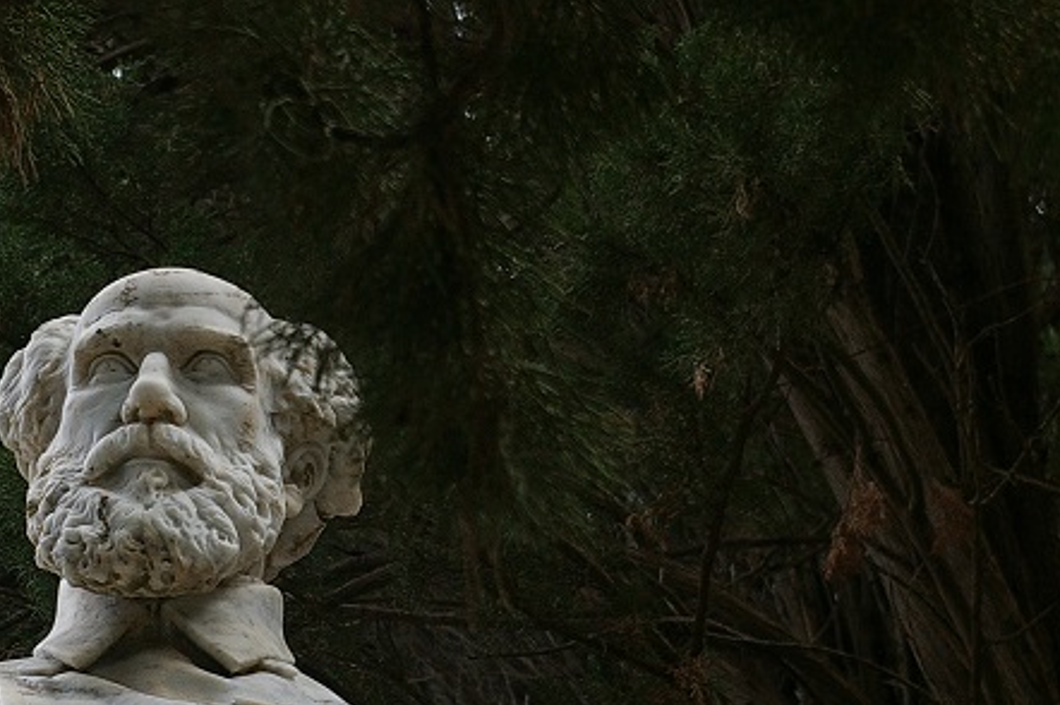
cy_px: 547
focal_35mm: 160
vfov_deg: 8.6
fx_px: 4707
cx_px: 169
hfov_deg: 12.8
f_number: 6.7
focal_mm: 55
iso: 400
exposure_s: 1/125
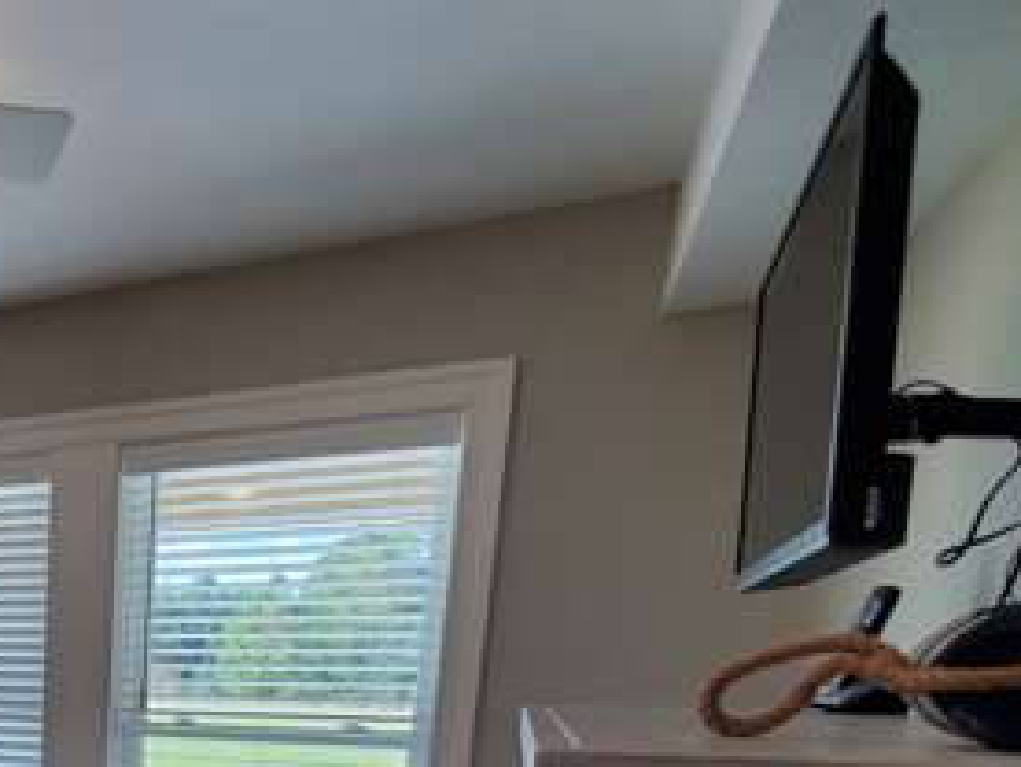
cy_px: 826
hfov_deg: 44.1
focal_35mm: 32
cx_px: -94
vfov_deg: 37.6
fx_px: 944
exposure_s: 1/59
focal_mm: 1.8
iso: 64
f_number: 2.2
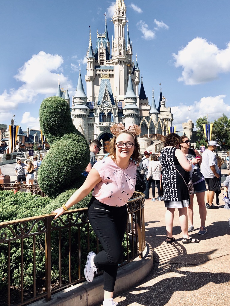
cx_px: 115
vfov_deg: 63.4
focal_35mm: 28
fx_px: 248
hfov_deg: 49.7
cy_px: 153
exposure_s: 1/2404
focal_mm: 3.99
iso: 20
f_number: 1.8
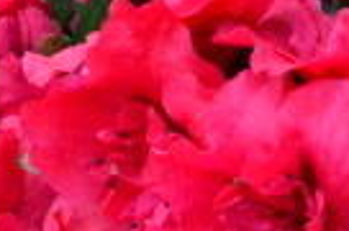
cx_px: 90
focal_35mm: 700
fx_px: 6770
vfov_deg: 2.0
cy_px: 227
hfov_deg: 3.0
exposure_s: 1/250
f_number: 16
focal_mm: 62
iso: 5600
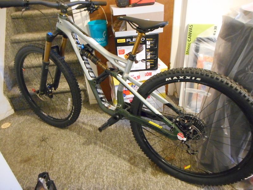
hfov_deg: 69.4
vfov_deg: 54.9
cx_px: 126
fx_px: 183
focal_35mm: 25
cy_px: 95
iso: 800
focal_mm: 4.5
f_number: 3.7
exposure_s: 1/4
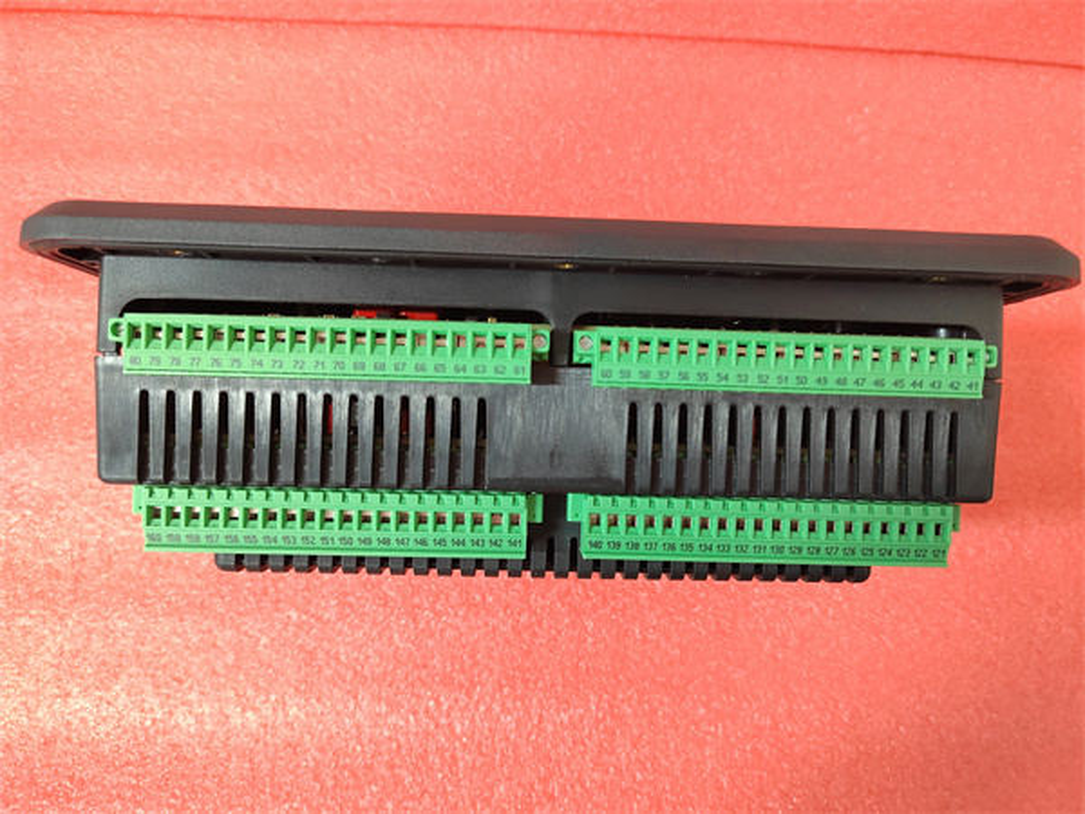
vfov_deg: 58.9
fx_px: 721
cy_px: 407
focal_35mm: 23
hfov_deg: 73.9
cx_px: 542
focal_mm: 5.52
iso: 3550
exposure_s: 1/50
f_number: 1.9
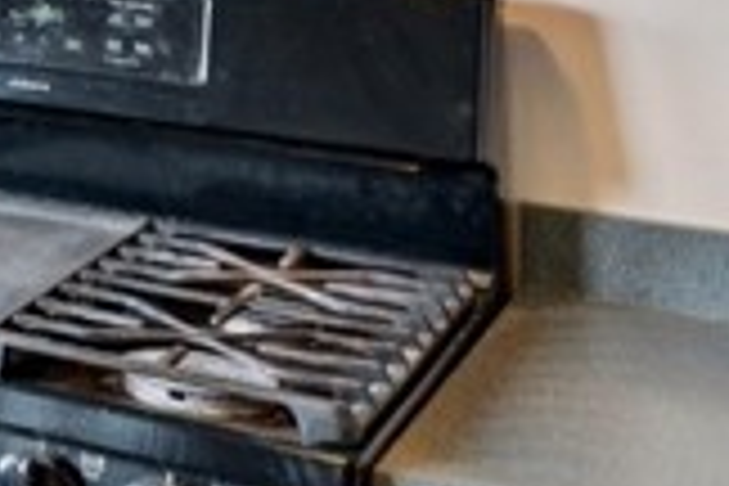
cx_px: -1071
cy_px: -299
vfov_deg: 13.5
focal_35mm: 94
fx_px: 1903
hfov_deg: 14.0
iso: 200
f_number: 5.6
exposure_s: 1/25
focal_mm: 14
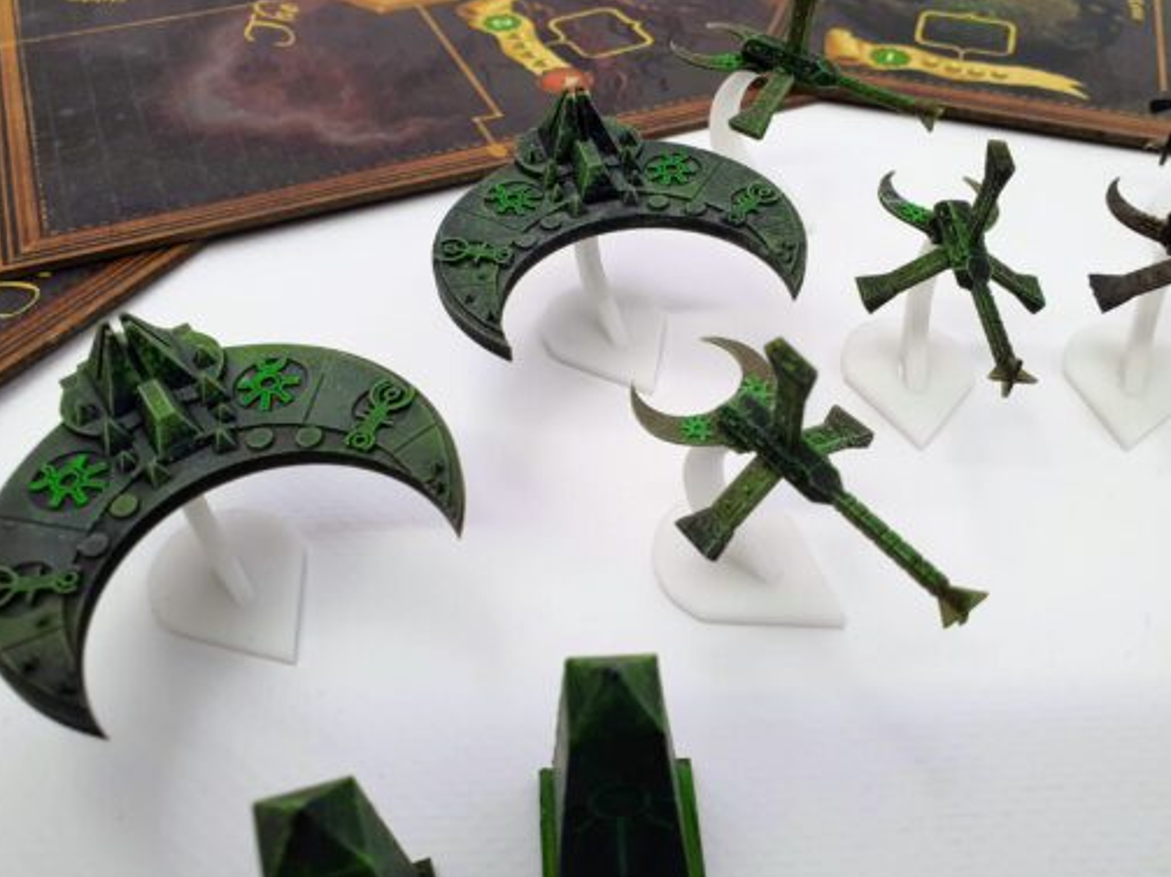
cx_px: 645
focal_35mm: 31
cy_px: 409
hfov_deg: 58.2
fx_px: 1048
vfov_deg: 45.4
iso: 100
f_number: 2.4
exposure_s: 1/100
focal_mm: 4.3
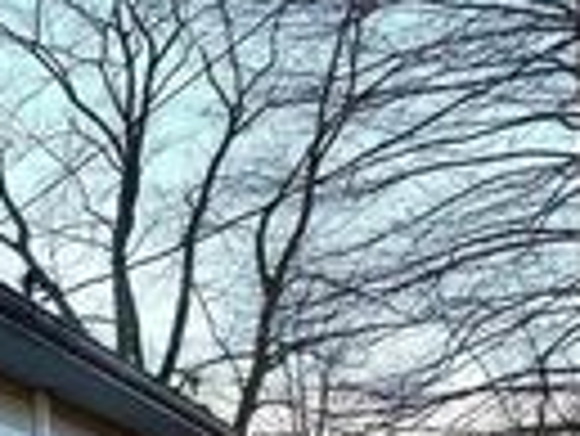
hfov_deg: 17.5
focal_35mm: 93
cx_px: -436
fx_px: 1560
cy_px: 483
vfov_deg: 15.5
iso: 80
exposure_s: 1/2370
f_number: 1.78
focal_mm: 6.76
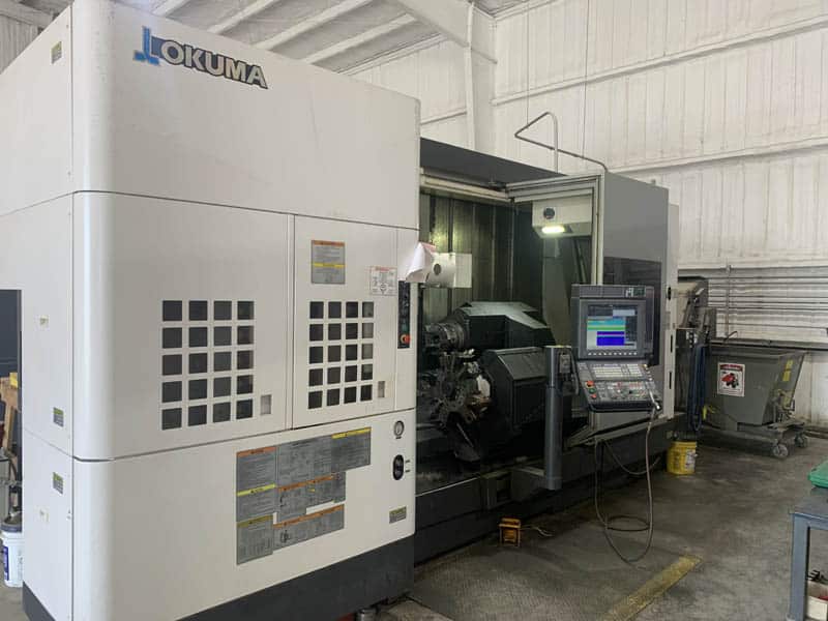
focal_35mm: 26
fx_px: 622
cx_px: 414
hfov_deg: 67.3
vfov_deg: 53.1
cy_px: 310
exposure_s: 1/111
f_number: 1.8
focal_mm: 4.25
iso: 100
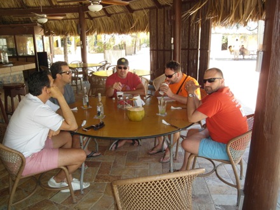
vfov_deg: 40.7
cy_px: 105
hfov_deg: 52.6
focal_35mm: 35
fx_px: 283
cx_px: 140
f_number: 4.3
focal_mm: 6.5
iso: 160
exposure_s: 1/125
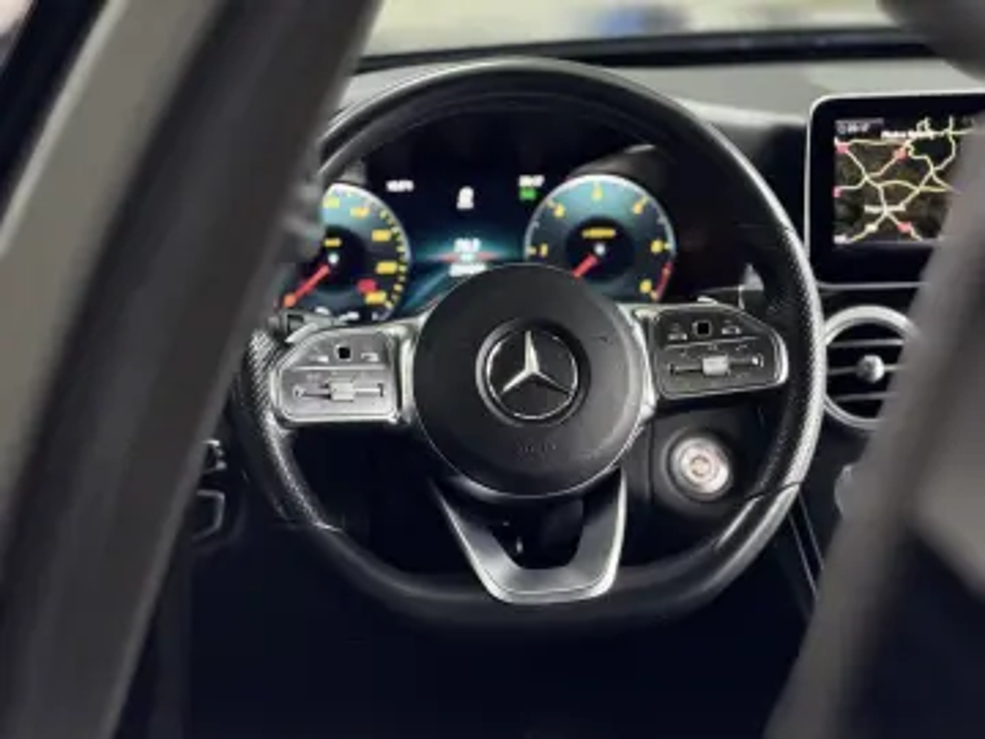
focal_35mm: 120
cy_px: 370
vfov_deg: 12.3
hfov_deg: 16.4
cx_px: 492
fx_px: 3415
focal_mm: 15.66
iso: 640
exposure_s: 1/50
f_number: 2.8
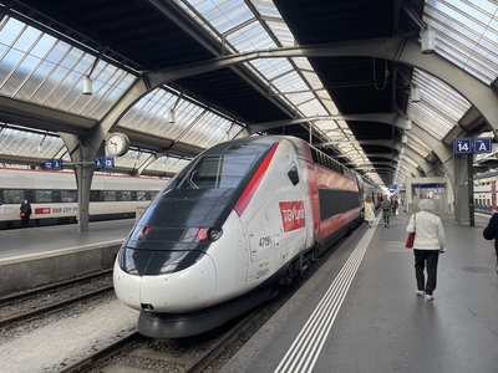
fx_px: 374
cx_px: 249
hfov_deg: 67.3
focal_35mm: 26
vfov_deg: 53.1
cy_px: 186
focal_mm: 4.2
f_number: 1.6
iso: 32
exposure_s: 1/196
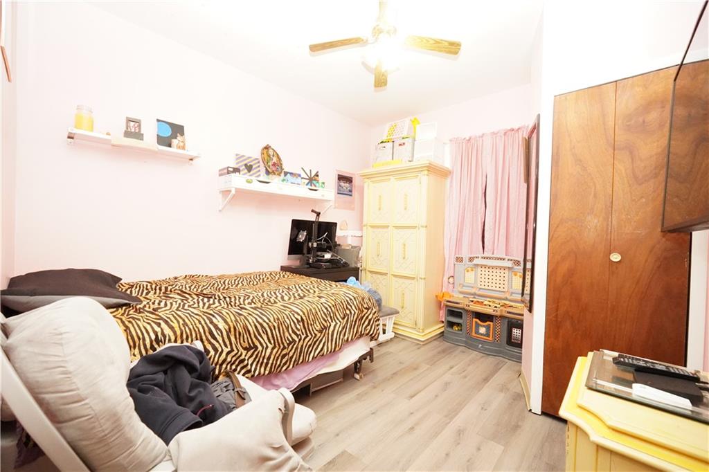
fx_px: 295
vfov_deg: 77.3
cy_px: 236
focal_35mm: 15
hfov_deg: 100.4
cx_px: 354
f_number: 4.5
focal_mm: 10
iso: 5000
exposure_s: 1/125
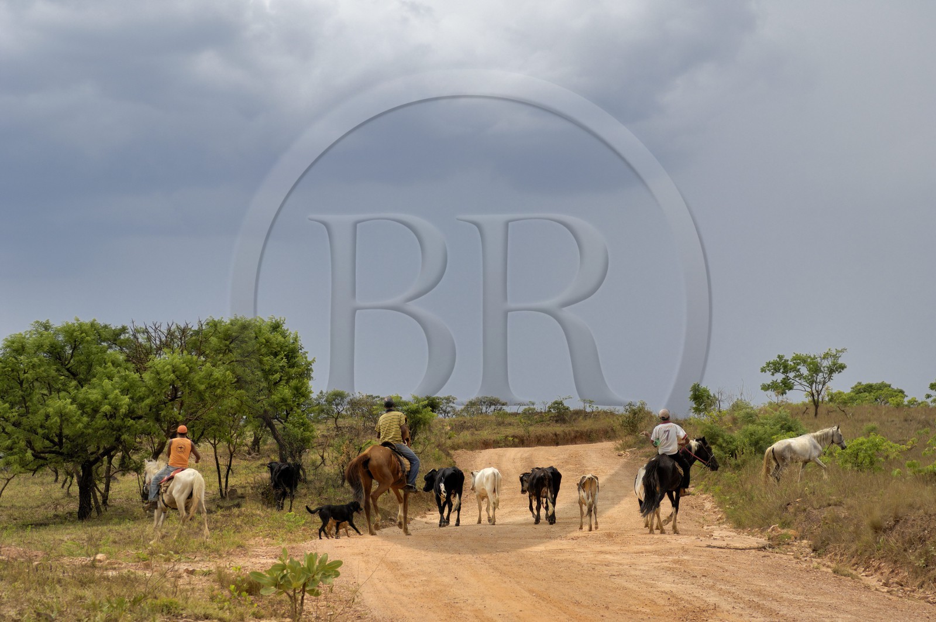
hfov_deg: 19.5
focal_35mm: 105
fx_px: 2726
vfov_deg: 13.0
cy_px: 311
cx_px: 468
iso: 100
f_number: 4.8
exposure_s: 1/160
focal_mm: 70
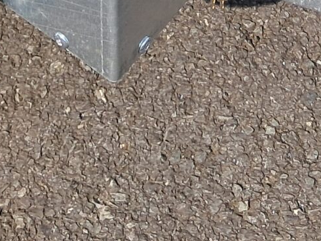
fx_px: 1308
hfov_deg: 14.0
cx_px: 139
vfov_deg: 9.2
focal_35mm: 141
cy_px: -377
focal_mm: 4
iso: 50
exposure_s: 1/399
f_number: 1.8
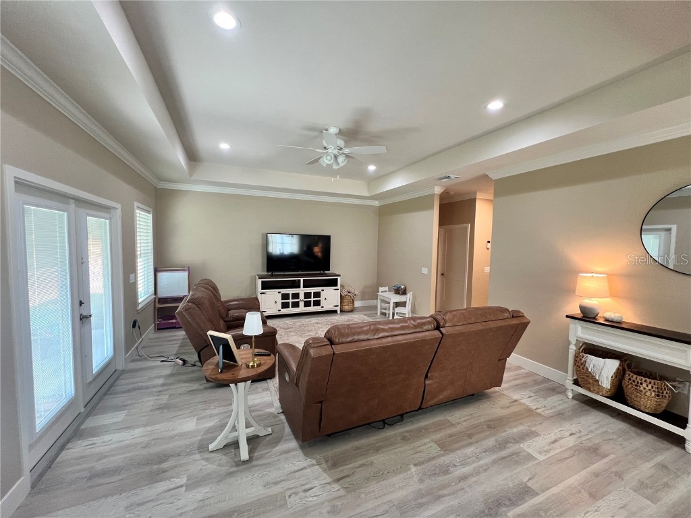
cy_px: 259
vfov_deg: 89.9
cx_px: 346
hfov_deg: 106.2
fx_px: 260
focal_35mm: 13
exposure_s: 1/60
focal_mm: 1.57
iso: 200
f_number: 1.8
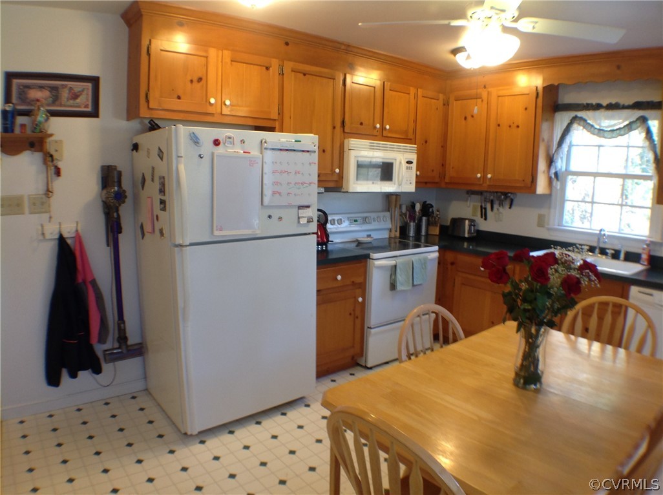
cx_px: 332
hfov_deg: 52.7
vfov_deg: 40.6
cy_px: 248
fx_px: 669
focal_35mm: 35
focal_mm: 4.28
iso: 80
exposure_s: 1/15
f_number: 2.4
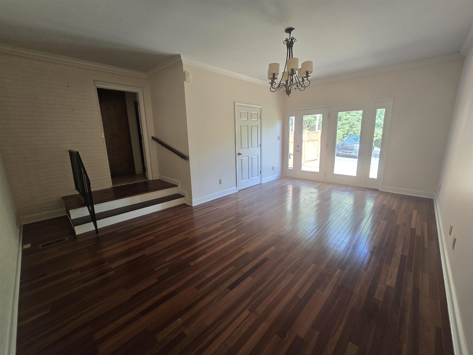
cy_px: 178
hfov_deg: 106.2
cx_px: 236
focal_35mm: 13
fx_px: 178
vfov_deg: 89.9
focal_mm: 2.2
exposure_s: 1/60
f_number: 2.2
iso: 125
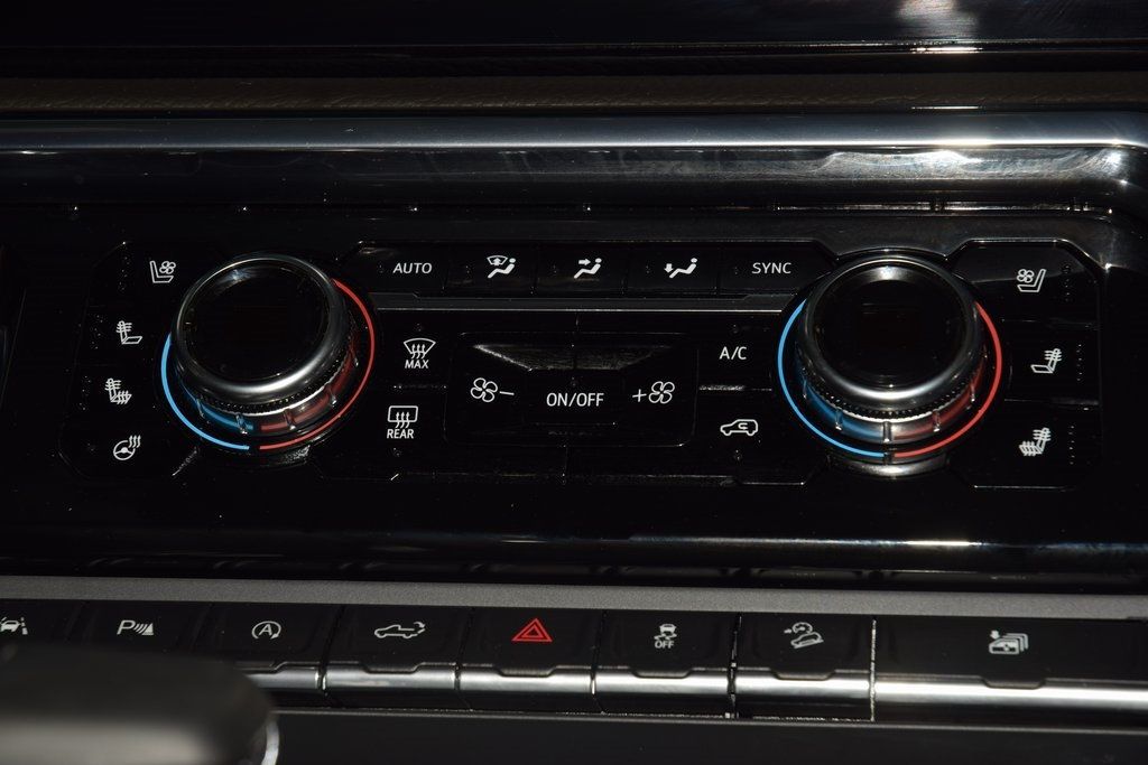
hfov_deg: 19.5
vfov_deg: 13.0
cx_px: 574
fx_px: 3349
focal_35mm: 105
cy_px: 382
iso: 100
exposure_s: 1/125
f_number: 8
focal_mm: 70
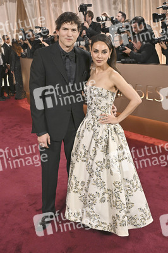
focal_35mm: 35
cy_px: 126
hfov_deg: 37.8
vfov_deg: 54.5
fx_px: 245
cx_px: 84
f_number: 5.6
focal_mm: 35
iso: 2500
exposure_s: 1/320
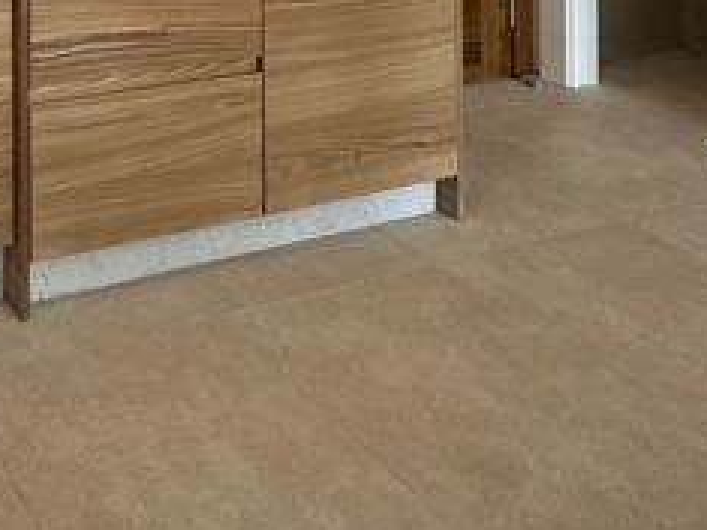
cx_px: -140
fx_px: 857
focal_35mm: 42
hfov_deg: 35.4
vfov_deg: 26.0
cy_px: -253
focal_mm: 2.22
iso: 40
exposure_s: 1/150
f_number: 2.2
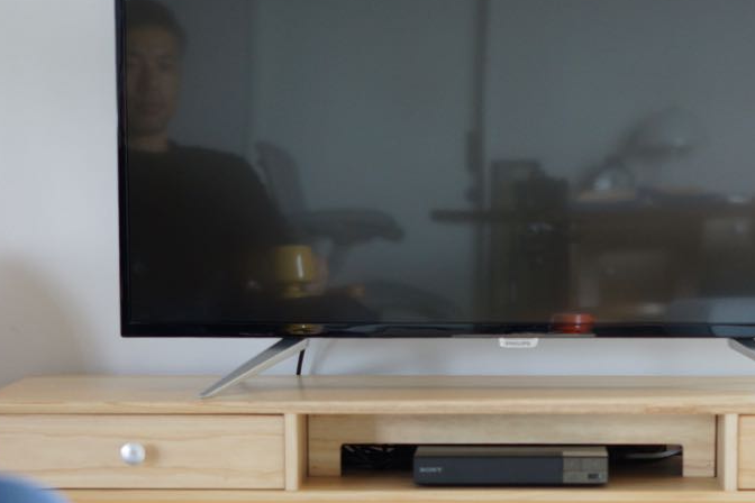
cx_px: 527
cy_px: 546
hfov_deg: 17.1
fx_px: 2495
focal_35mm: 119
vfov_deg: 11.4
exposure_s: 1/50
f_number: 2.2
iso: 640
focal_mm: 50
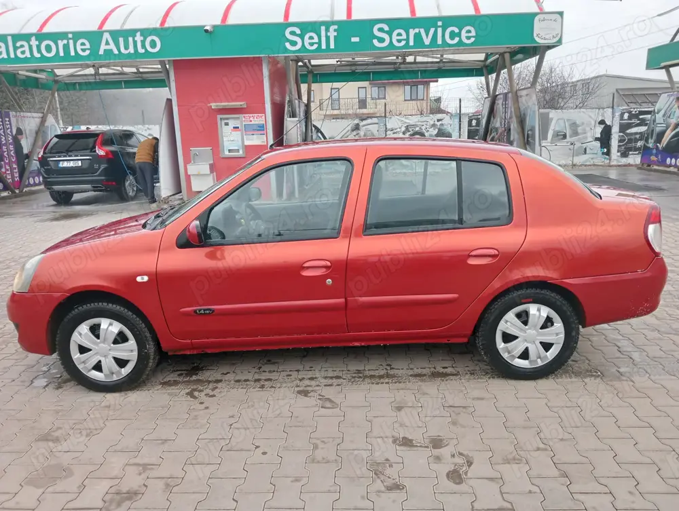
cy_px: 256
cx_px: 340
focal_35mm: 28
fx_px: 550
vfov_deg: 49.9
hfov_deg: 63.4
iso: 111
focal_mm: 4.04
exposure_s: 1/120
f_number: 1.8
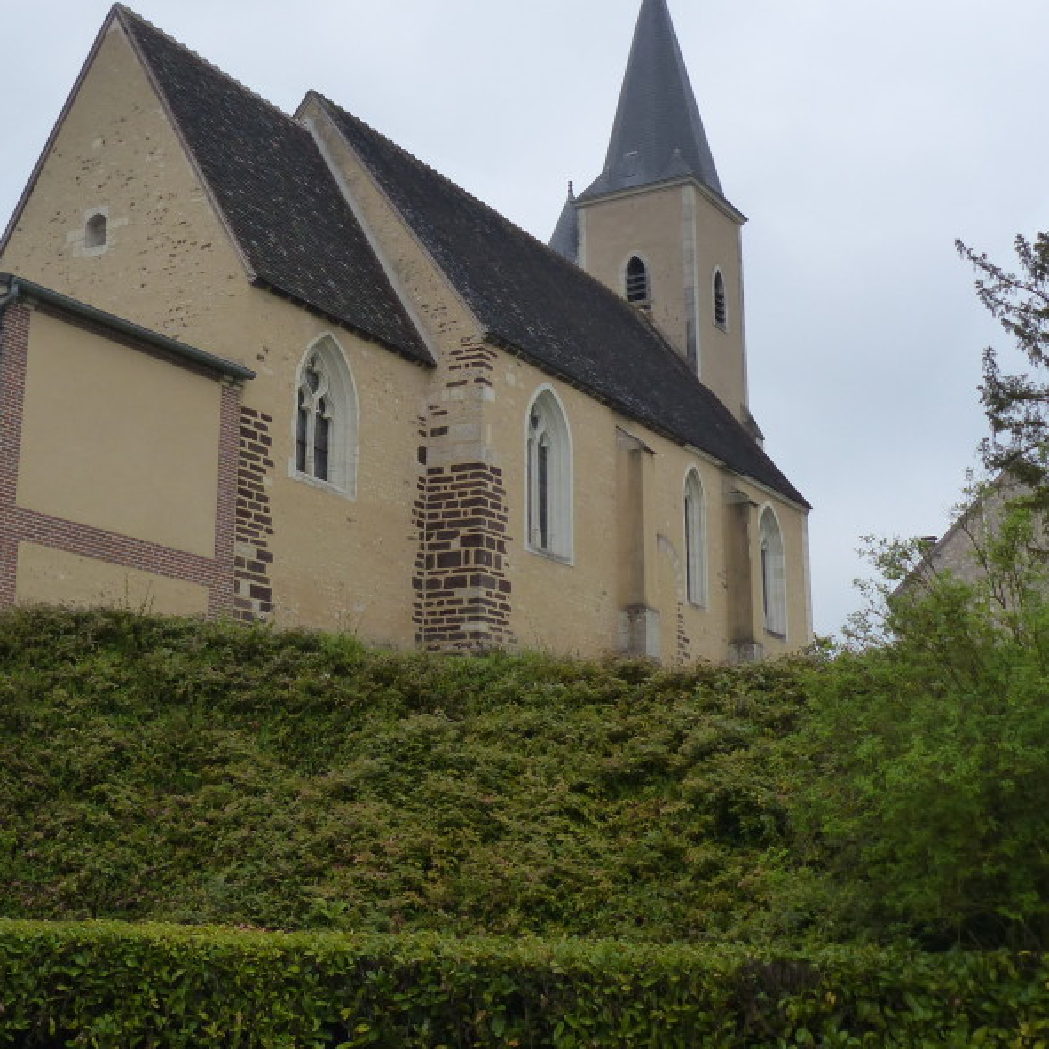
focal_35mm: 49
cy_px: 424
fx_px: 1680
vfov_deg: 34.6
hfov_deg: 34.4
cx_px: 357
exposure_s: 1/125
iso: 160
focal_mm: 5.7
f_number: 3.5
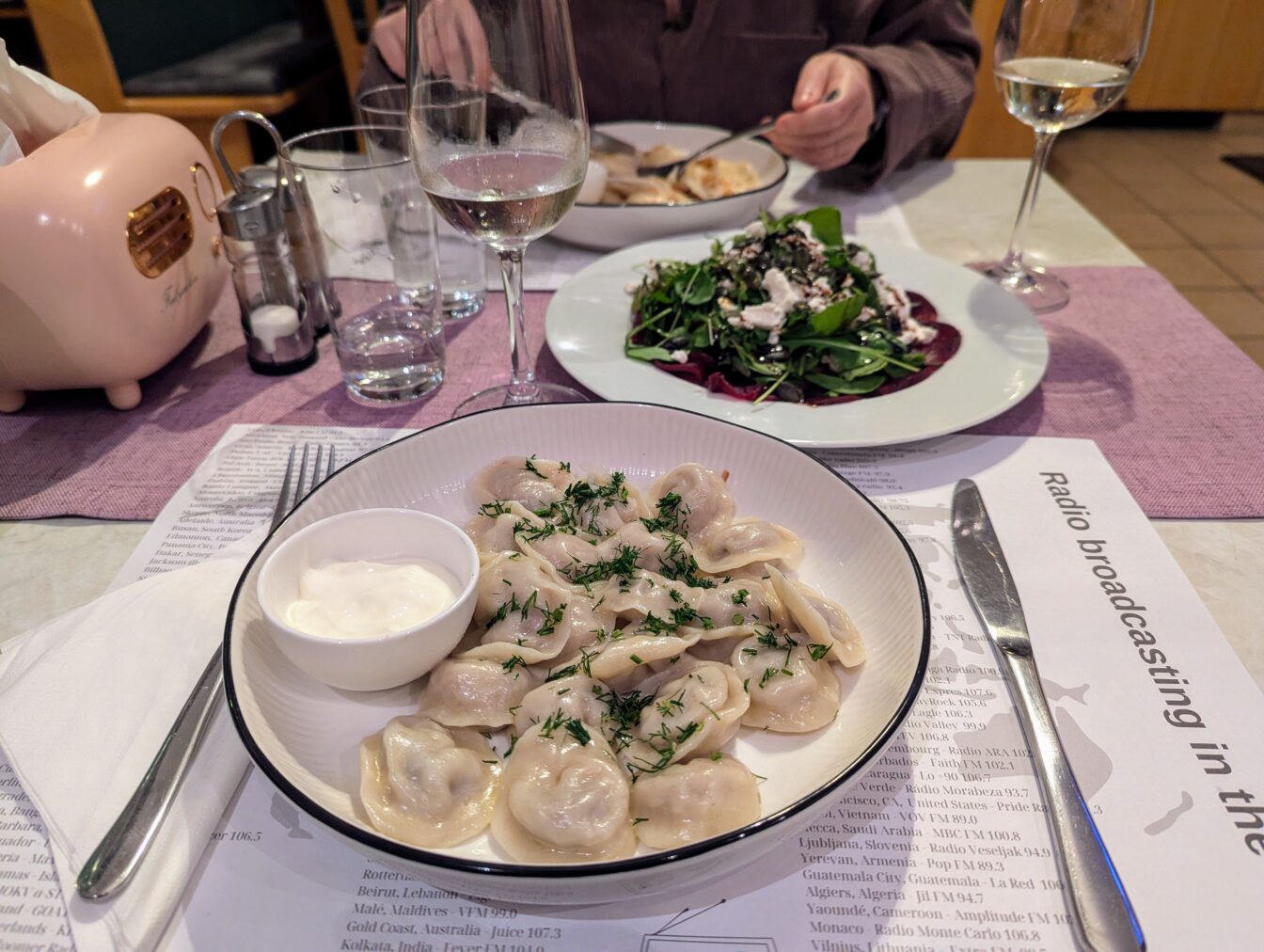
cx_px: 632
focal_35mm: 24
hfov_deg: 71.5
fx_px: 878
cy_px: 476
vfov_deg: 56.9
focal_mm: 6.81
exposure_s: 1/25
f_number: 1.85
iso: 289
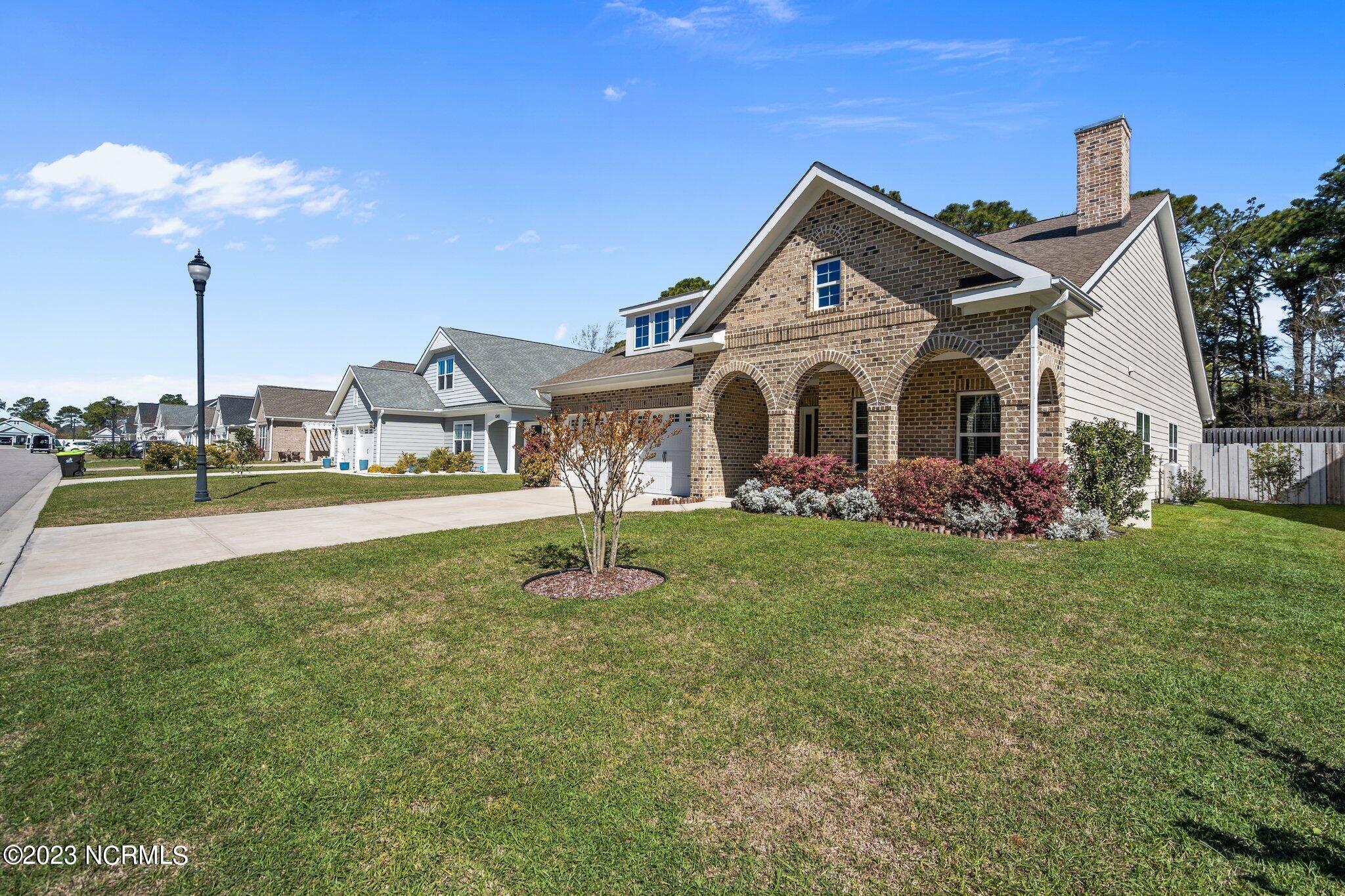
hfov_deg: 96.7
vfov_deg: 73.7
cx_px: 672
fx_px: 598
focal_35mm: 16
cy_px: 448
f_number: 4
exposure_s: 1/3200
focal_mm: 16
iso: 200
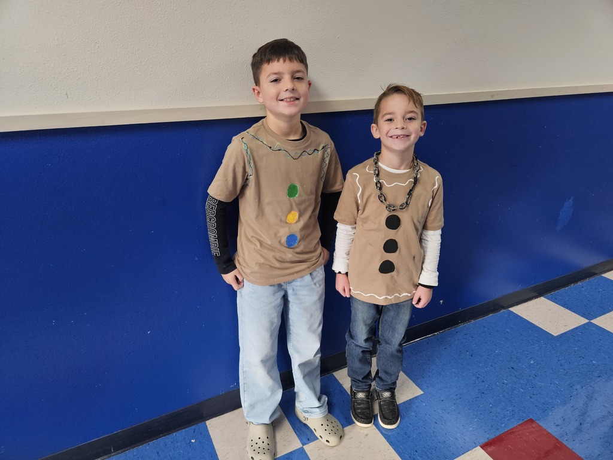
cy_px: 230
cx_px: 306
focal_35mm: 23
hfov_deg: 73.9
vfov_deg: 58.9
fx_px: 407
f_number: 1.8
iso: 200
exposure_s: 1/120
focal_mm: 5.4
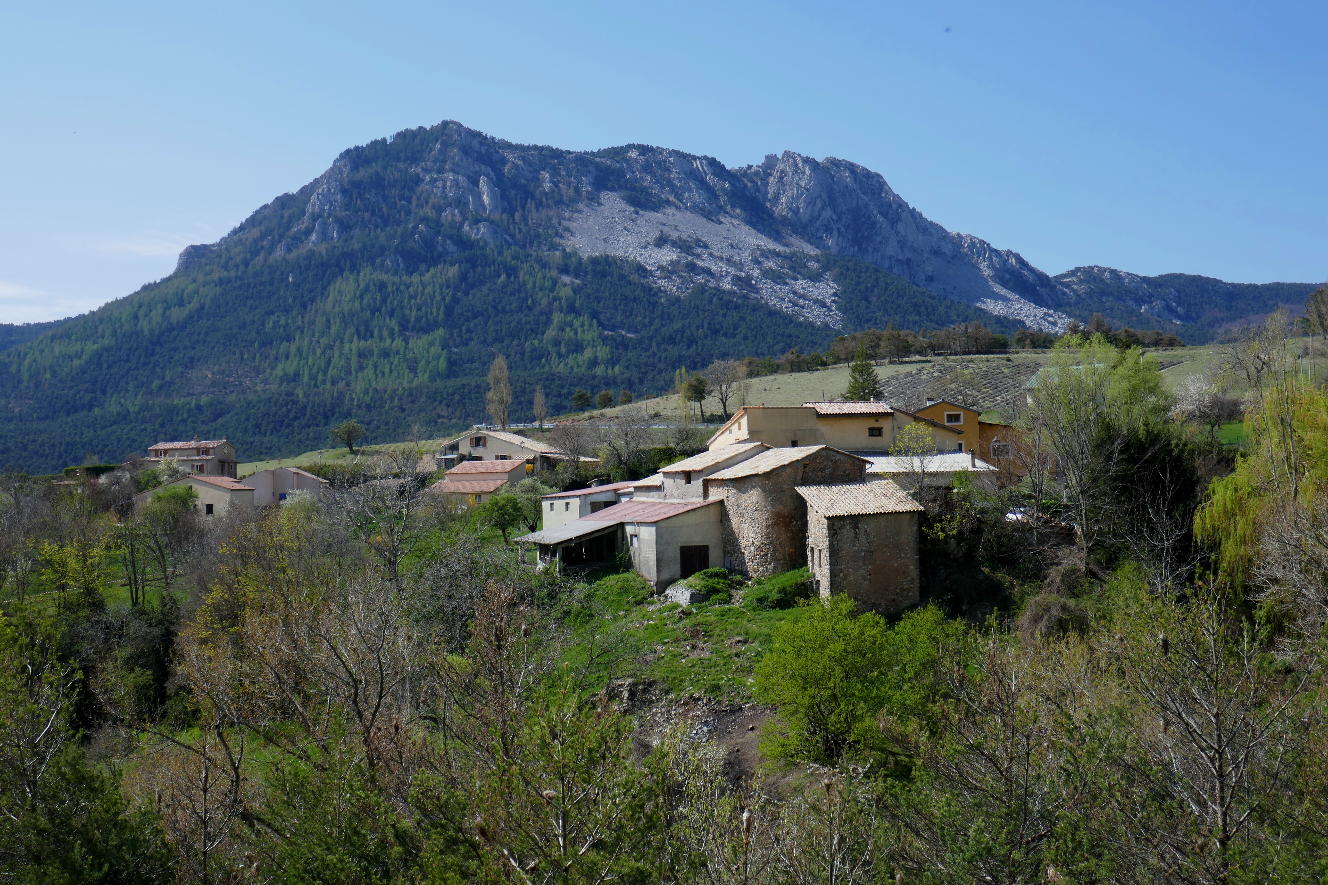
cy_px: 442
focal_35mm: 43
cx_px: 664
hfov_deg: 45.4
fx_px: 1586
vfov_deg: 31.2
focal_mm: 15.6
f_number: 3.9
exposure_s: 1/1000
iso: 125
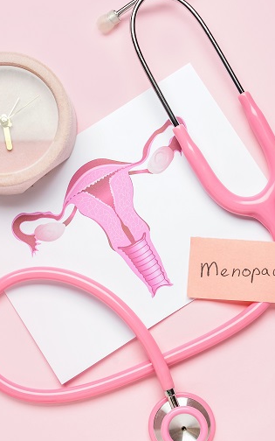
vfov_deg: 22.8
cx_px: 134
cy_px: 230
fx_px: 1091
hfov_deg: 14.4
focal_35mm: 91
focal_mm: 50
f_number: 8
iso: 250
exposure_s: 1/160
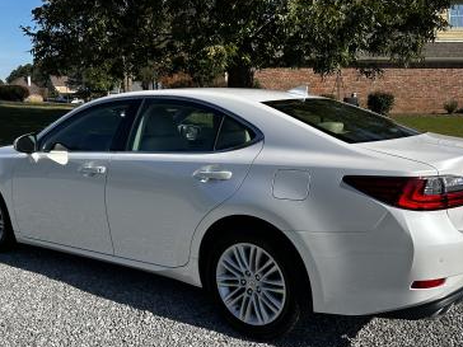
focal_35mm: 36
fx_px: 482
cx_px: 229
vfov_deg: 39.6
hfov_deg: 51.4
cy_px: 186
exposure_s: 1/4444
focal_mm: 5.7
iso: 50
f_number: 1.5
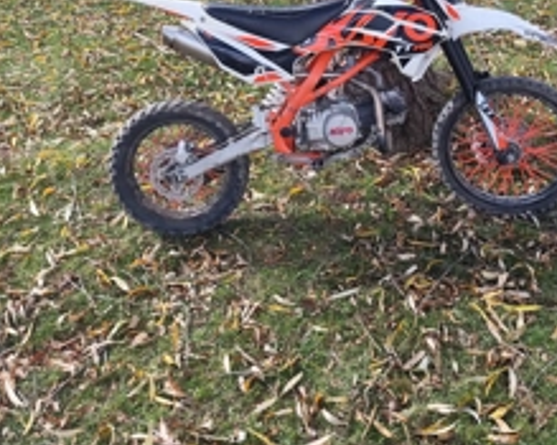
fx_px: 676
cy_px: 51
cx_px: 320
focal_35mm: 41
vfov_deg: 34.6
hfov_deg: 44.7
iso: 50
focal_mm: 6.19
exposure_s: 1/310
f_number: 1.65
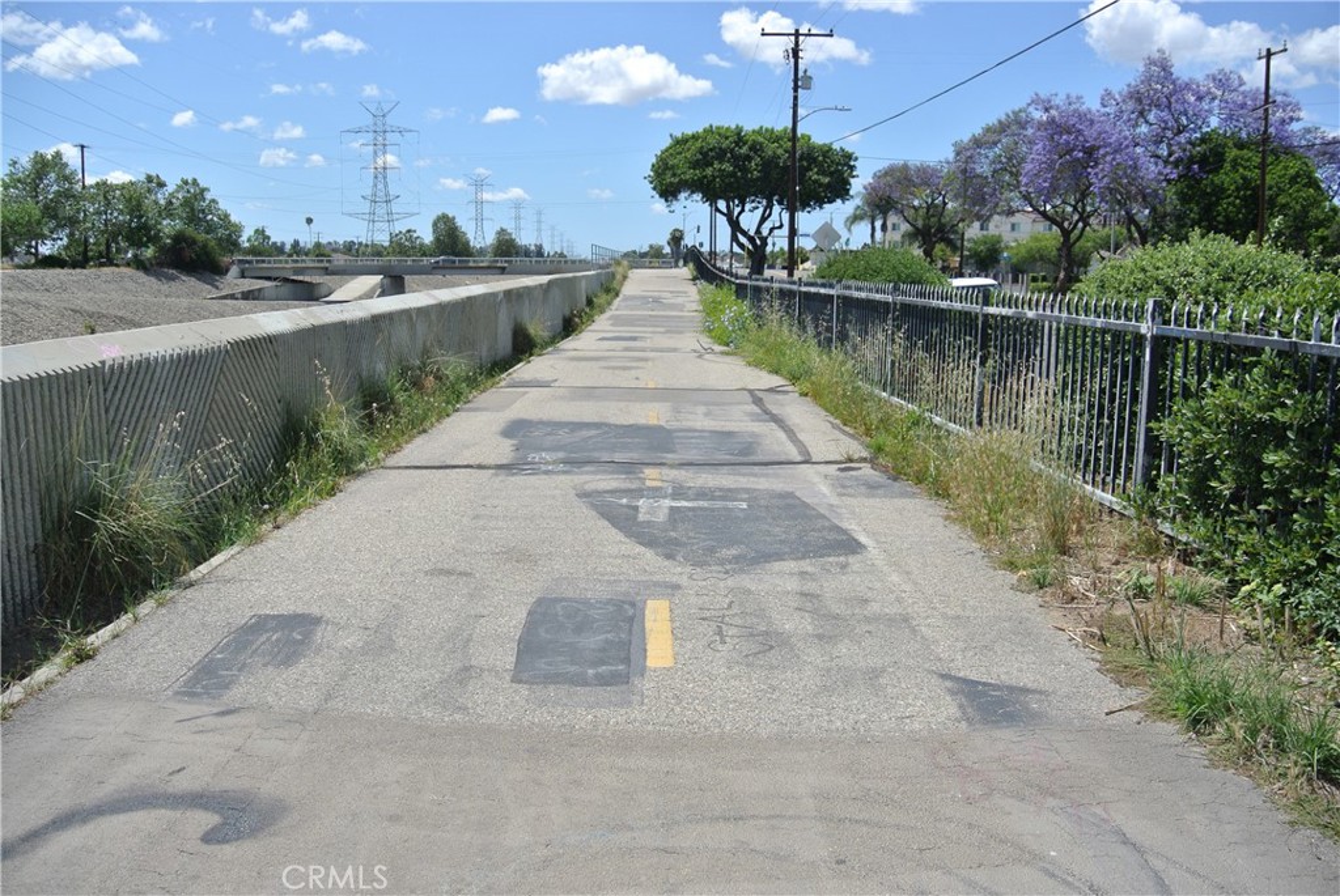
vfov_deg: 41.2
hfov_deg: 58.7
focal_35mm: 32
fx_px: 1192
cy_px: 448
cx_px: 670
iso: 100
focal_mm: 12
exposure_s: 1/1250
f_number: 4.5
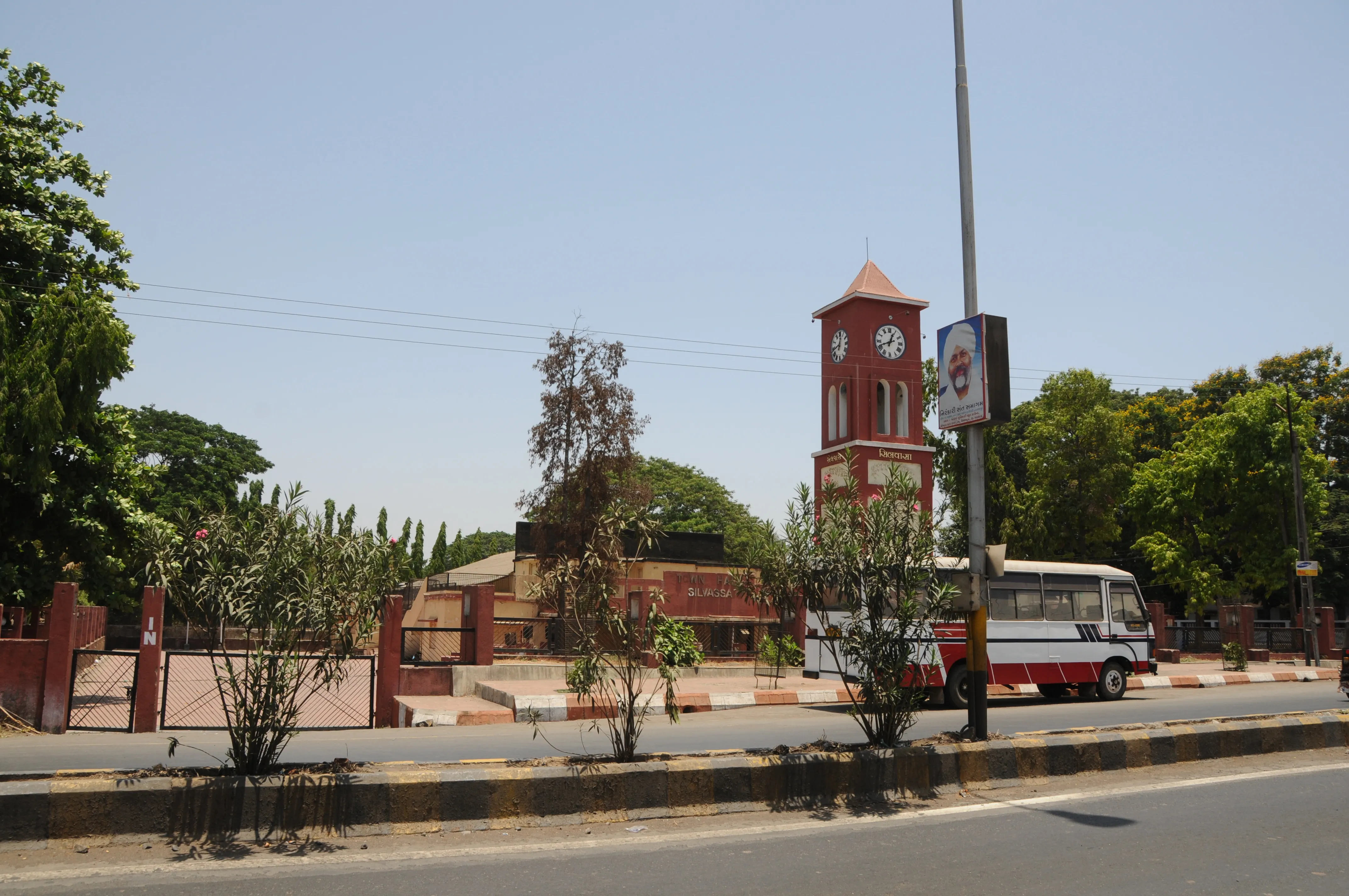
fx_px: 1011
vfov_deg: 47.8
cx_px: 674
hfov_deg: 67.4
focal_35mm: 27
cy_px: 448
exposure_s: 1/400
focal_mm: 18
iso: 200
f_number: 8
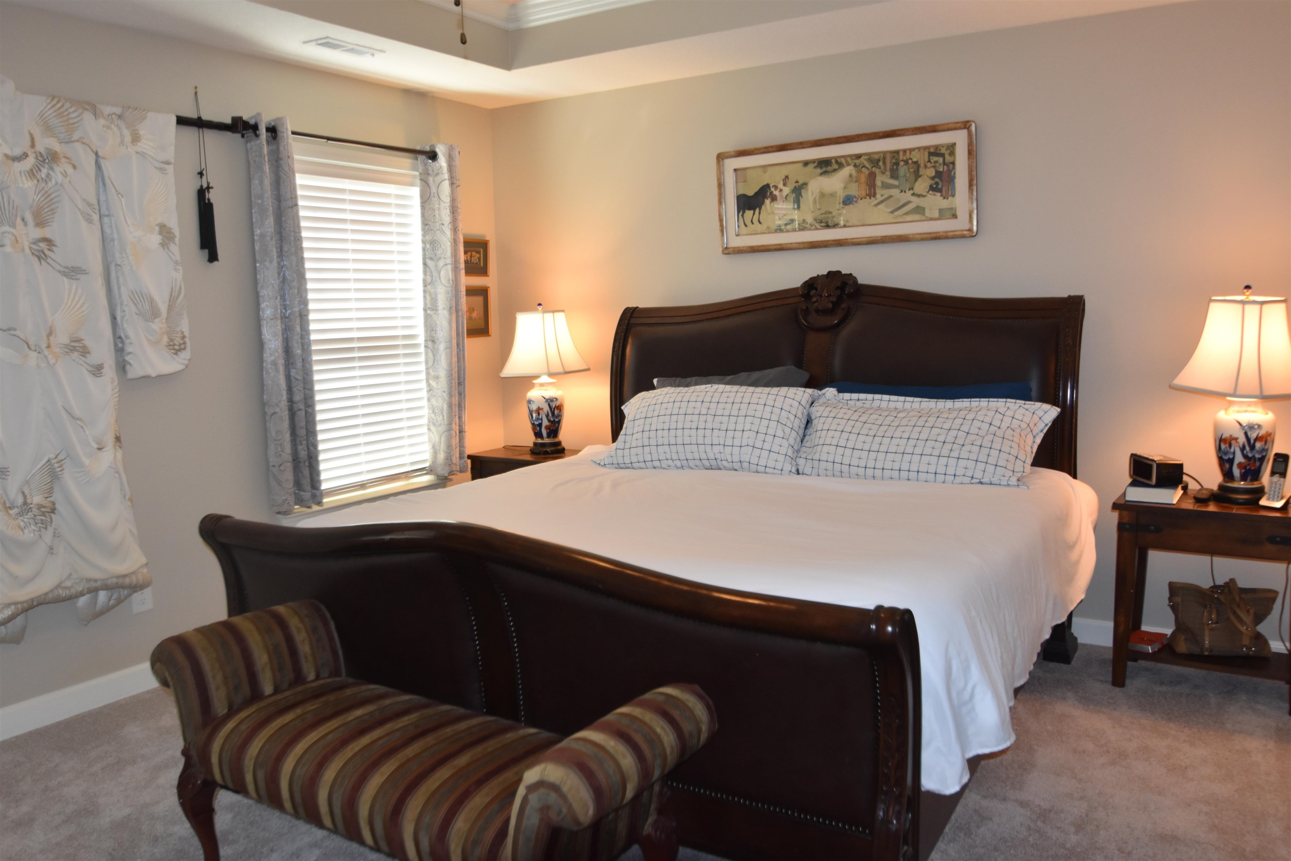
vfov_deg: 45.7
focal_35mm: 28
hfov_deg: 64.6
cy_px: 430
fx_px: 1022
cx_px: 646
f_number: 5
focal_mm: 19
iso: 800
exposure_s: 1/100
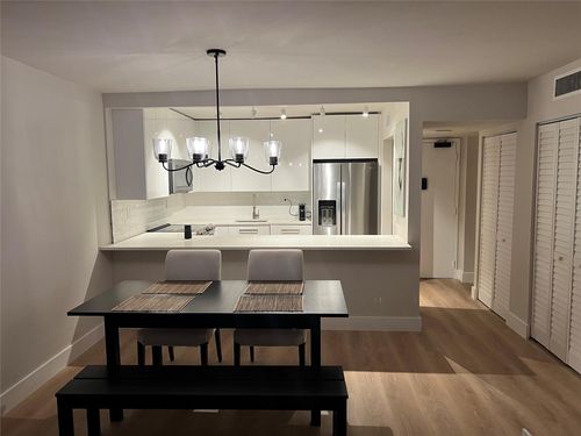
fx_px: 436
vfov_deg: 53.1
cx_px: 290
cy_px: 218
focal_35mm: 26
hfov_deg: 67.3
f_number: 1.5
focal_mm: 5.7
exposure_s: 1/60
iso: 125
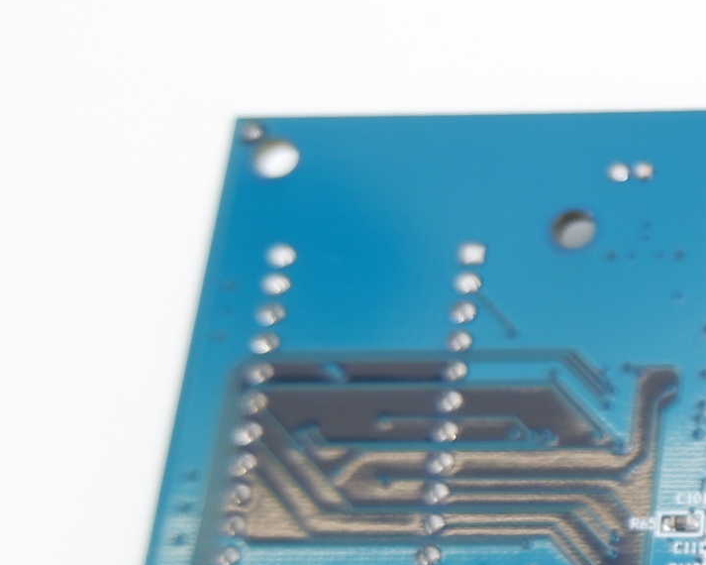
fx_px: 1901
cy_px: 527
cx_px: 1185
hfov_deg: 17.8
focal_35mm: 91
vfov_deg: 16.6
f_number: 3.5
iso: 200
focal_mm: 15
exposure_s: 1/58
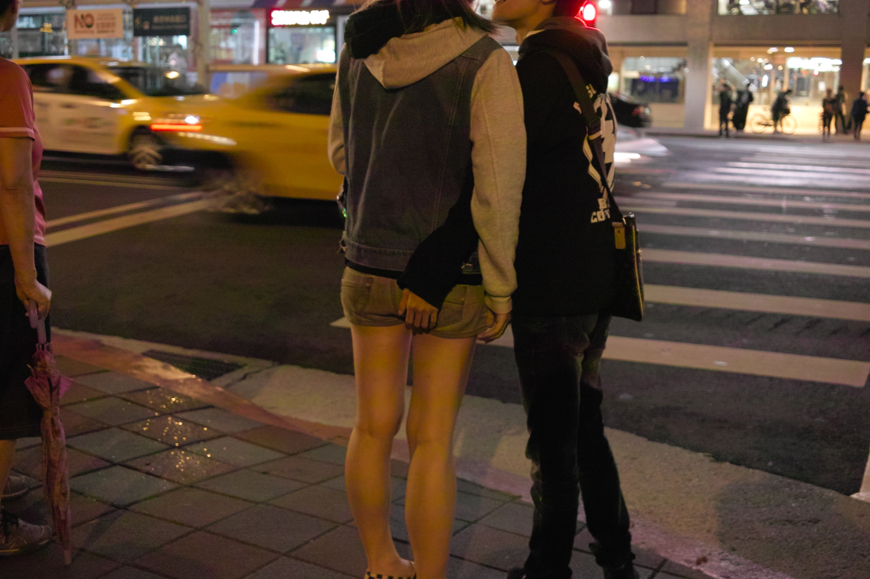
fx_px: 990
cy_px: 290
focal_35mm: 41
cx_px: 435
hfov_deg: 47.4
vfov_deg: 32.6
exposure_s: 1/20
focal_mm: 24.2
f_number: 2.8
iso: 800
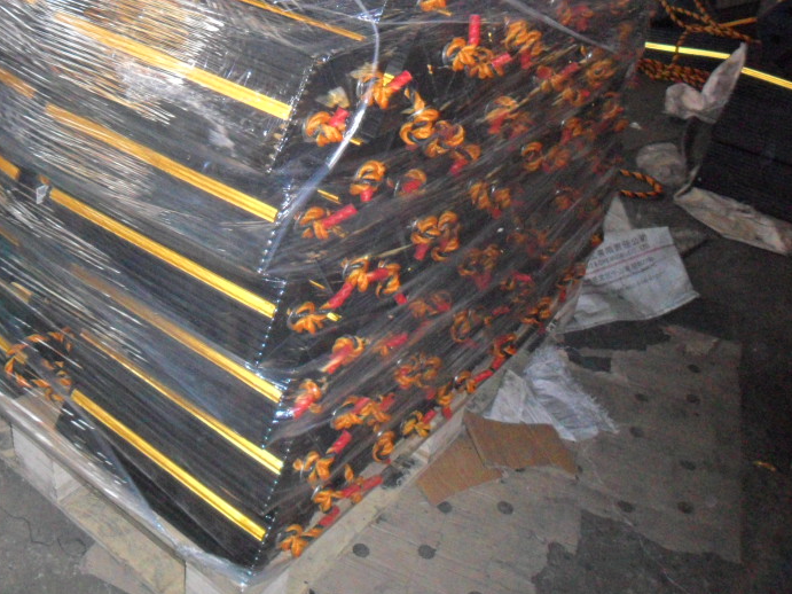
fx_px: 915
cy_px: 156
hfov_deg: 46.3
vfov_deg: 35.2
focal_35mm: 40
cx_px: 281
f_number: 3.5
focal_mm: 4.9
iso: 400
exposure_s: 1/15
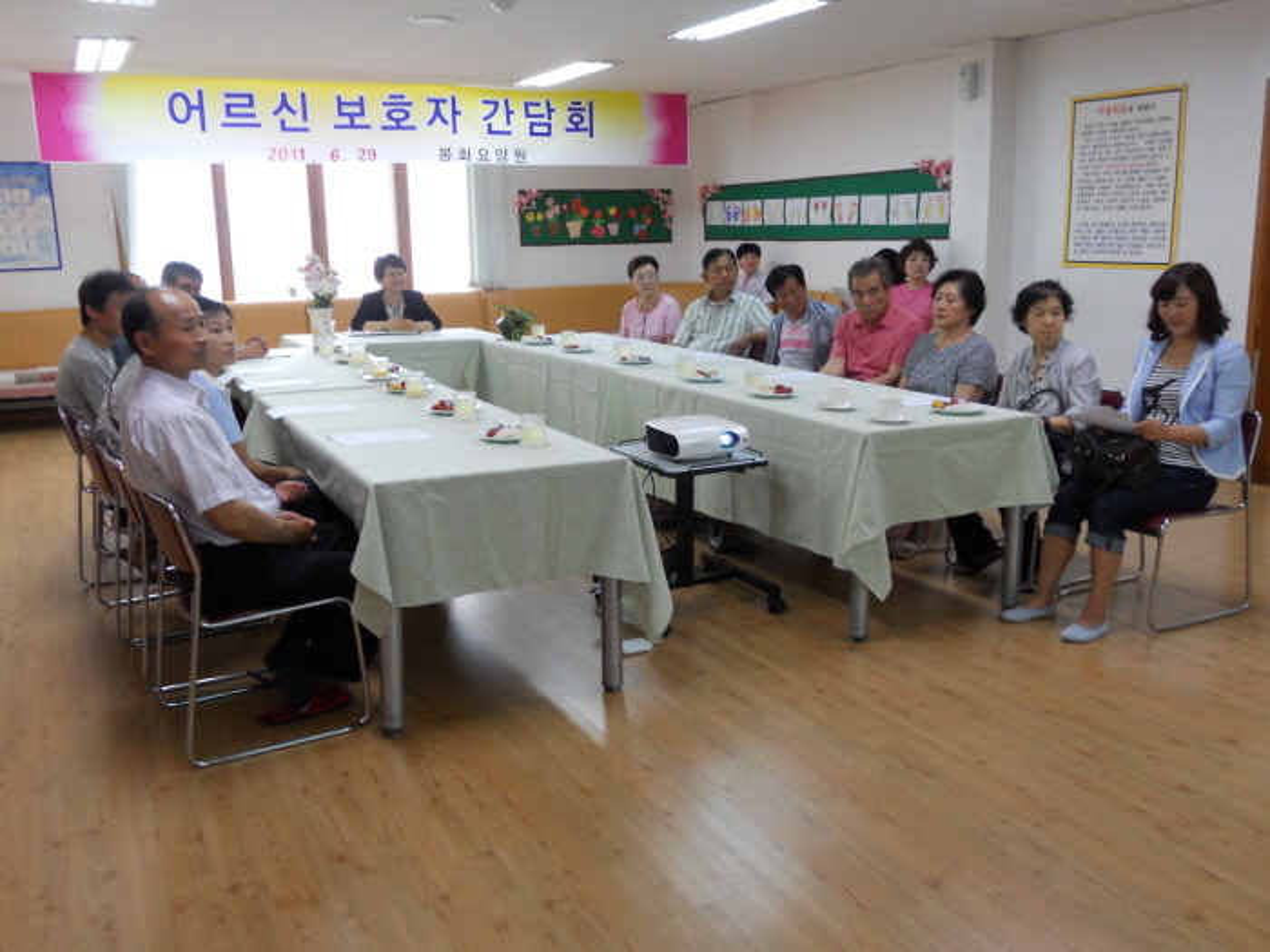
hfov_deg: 56.8
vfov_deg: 44.2
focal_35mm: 32
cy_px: 476
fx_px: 1174
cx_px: 635
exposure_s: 1/30
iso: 160
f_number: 3.5
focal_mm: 5.8
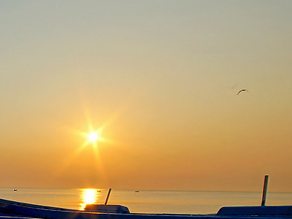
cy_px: 249
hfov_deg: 35.1
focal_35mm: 44
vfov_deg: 29.2
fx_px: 371
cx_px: -48
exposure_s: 1/100
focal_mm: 10
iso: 100
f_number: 18
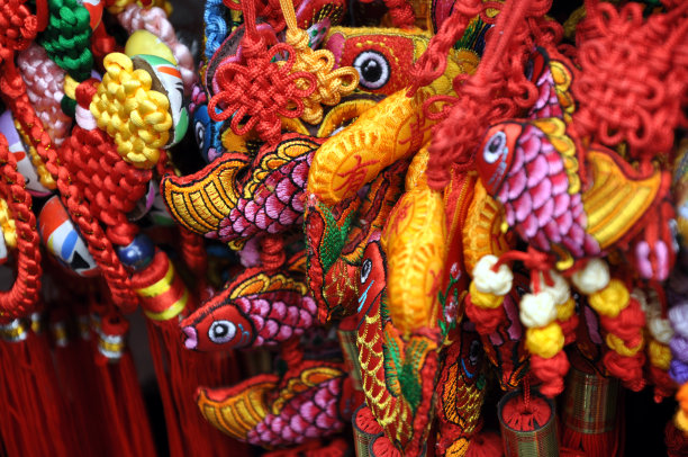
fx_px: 3005
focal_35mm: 158
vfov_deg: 8.7
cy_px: 228
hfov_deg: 13.1
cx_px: 344
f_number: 5.6
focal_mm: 105
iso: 200
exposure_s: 1/125
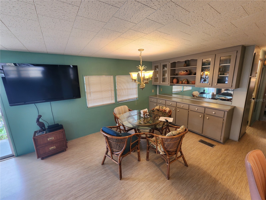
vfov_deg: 89.9
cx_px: 133
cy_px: 100
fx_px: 100
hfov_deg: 106.2
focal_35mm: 13
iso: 200
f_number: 2.2
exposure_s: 1/60
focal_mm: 2.2
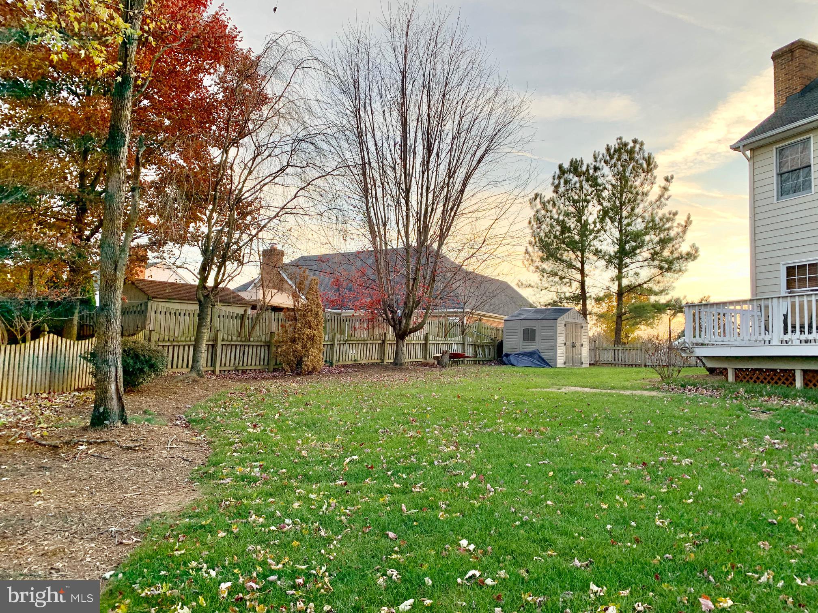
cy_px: 306
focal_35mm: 26
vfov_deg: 53.1
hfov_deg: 67.3
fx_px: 614
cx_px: 409
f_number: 1.8
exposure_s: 1/122
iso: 32
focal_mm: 4.25
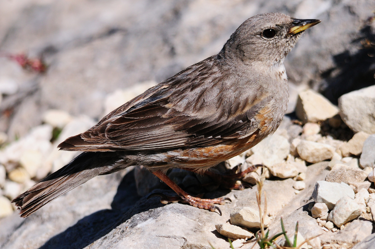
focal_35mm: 1021
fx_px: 10623
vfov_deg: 1.3
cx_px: 199
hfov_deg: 2.0
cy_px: 105
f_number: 8
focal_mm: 500
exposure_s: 1/1250
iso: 200
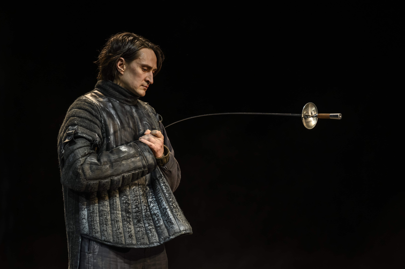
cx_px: 202
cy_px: 134
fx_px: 2248
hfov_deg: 10.3
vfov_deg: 6.9
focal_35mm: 200
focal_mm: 200
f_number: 4
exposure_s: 1/200
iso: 250
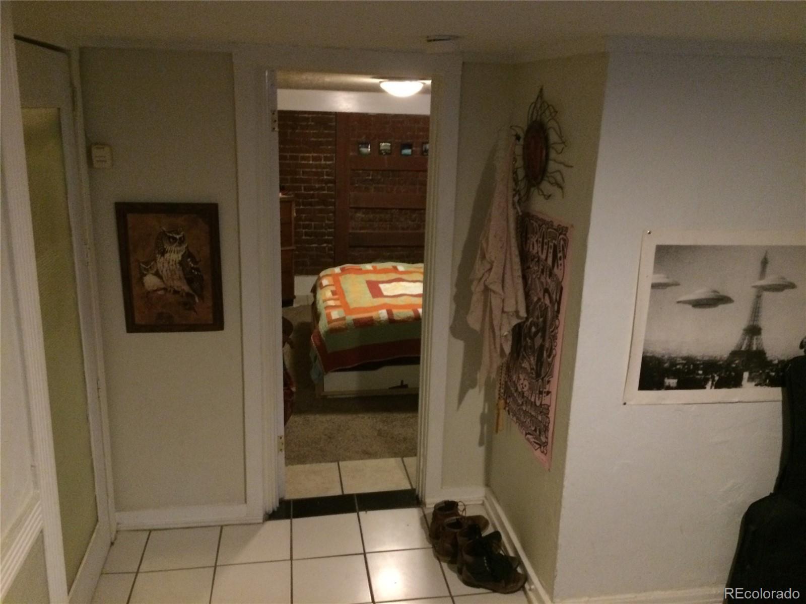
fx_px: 675
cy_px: 302
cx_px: 403
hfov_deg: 61.7
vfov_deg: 48.2
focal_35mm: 29
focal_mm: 4.15
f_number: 2.2
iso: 500
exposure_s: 1/15
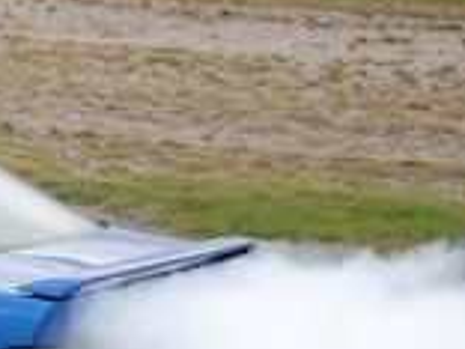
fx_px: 4379
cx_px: -349
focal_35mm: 326
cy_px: 176
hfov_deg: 6.0
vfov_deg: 4.6
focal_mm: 55
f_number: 4
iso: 220
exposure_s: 1/500
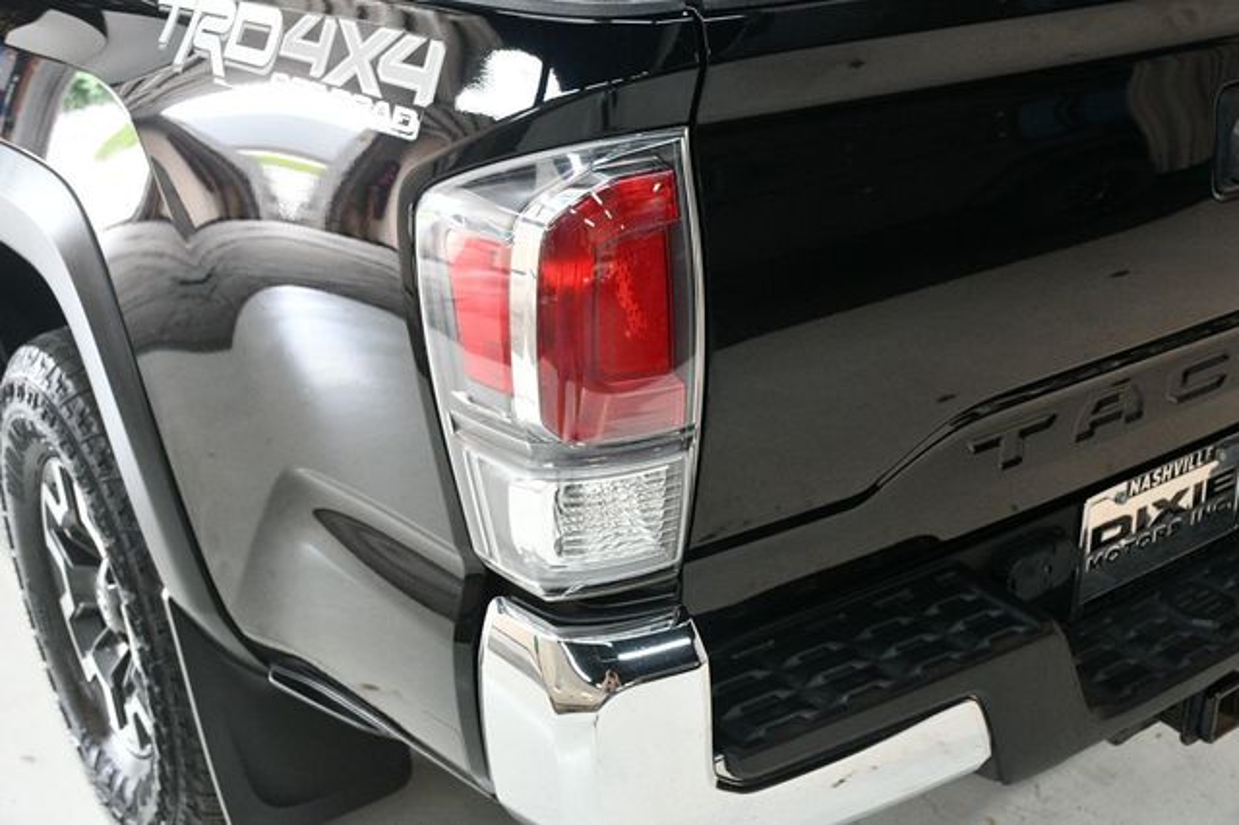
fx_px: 1548
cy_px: 412
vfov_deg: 29.8
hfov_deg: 43.6
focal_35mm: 45
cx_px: 620
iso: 2800
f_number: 4
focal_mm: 30
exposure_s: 1/125
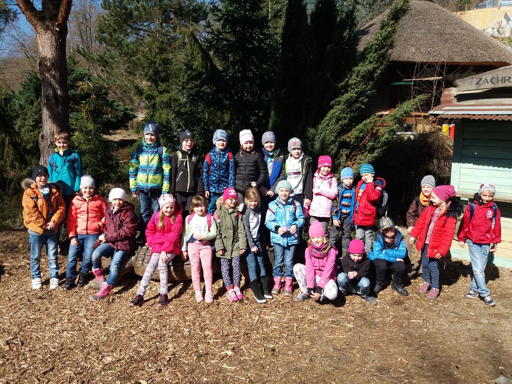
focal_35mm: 28
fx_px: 414
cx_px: 256
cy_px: 192
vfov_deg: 49.7
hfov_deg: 63.4
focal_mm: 3.7
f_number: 1.9
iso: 64
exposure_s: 1/1052
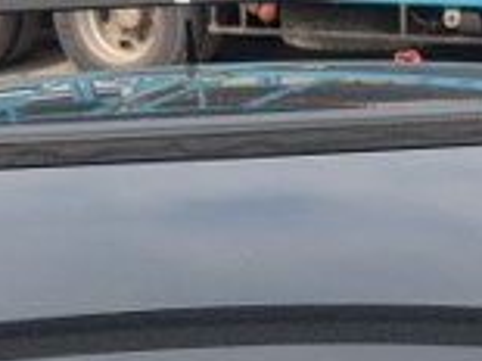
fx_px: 1795
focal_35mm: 129
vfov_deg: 11.1
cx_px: 238
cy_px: 507
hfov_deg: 15.3
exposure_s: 1/899
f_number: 1.89
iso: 45
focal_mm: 5.43
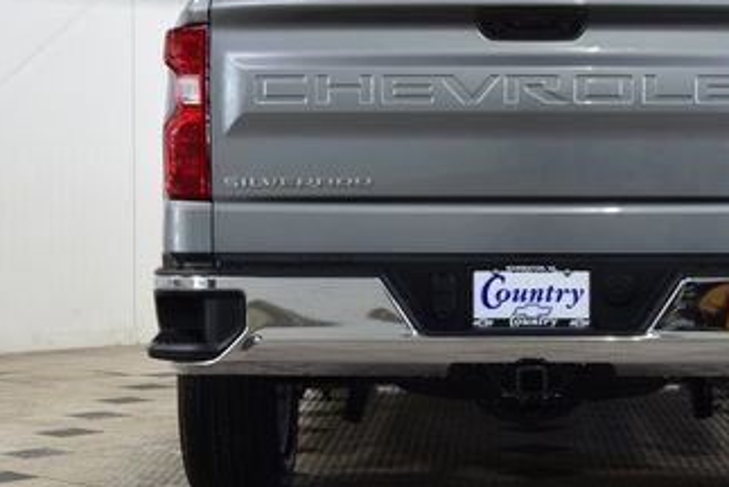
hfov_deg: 19.5
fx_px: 2108
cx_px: 537
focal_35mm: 104
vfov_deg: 13.2
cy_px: 213
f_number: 6.3
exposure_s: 1/15
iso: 450
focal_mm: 35
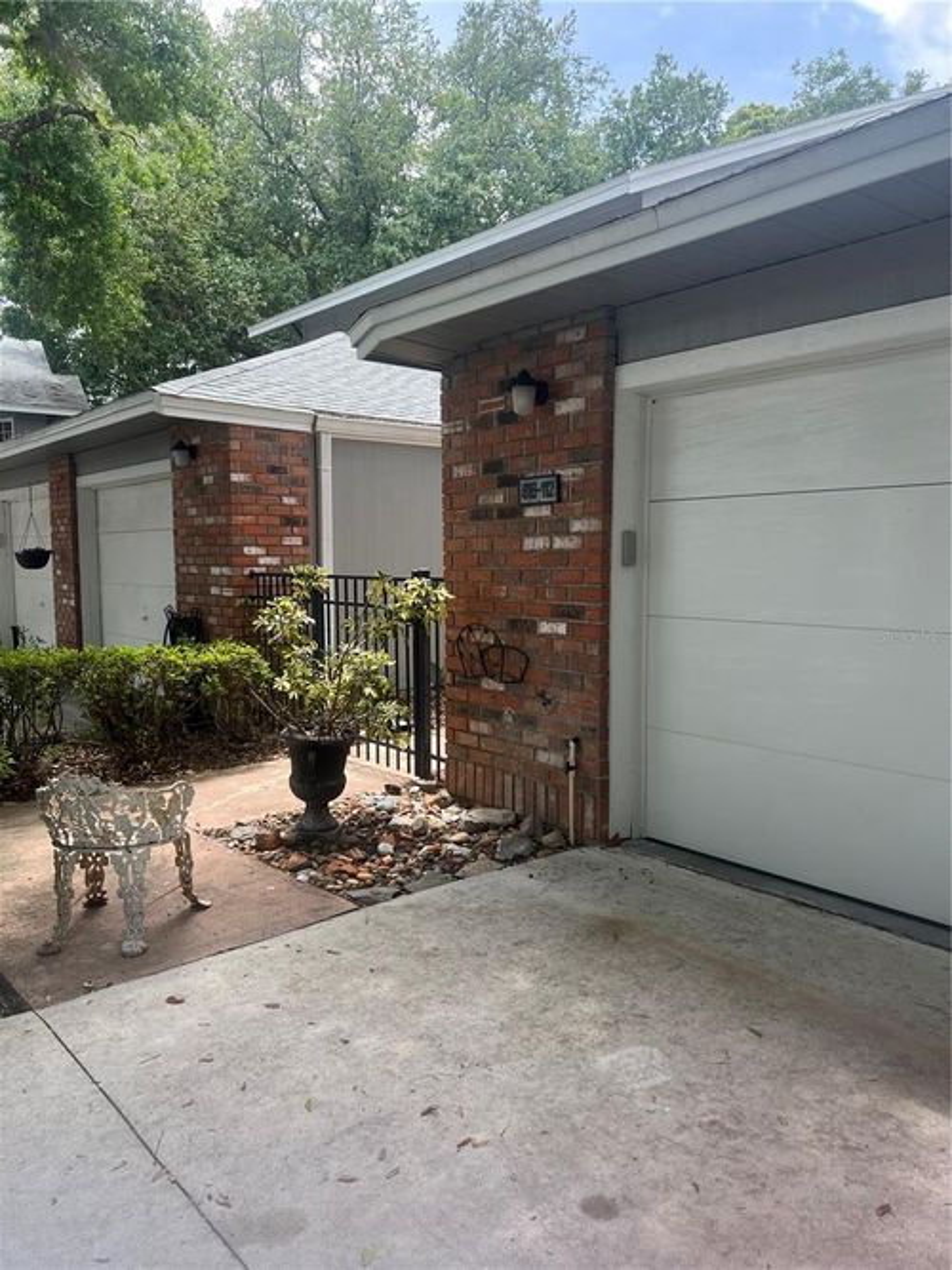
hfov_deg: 53.0
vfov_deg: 67.3
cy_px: 635
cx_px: 476
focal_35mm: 26
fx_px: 954
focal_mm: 5.7
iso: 50
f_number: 1.5
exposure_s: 1/949
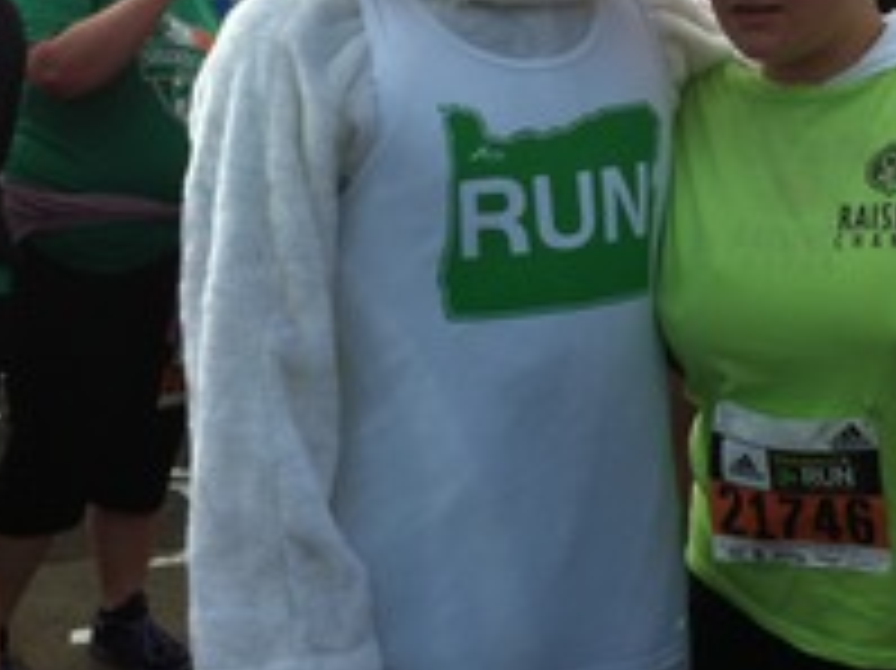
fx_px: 2044
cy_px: 139
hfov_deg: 24.6
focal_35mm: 79
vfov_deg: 18.5
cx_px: 581
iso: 80
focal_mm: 3.85
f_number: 2.8
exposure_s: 1/540
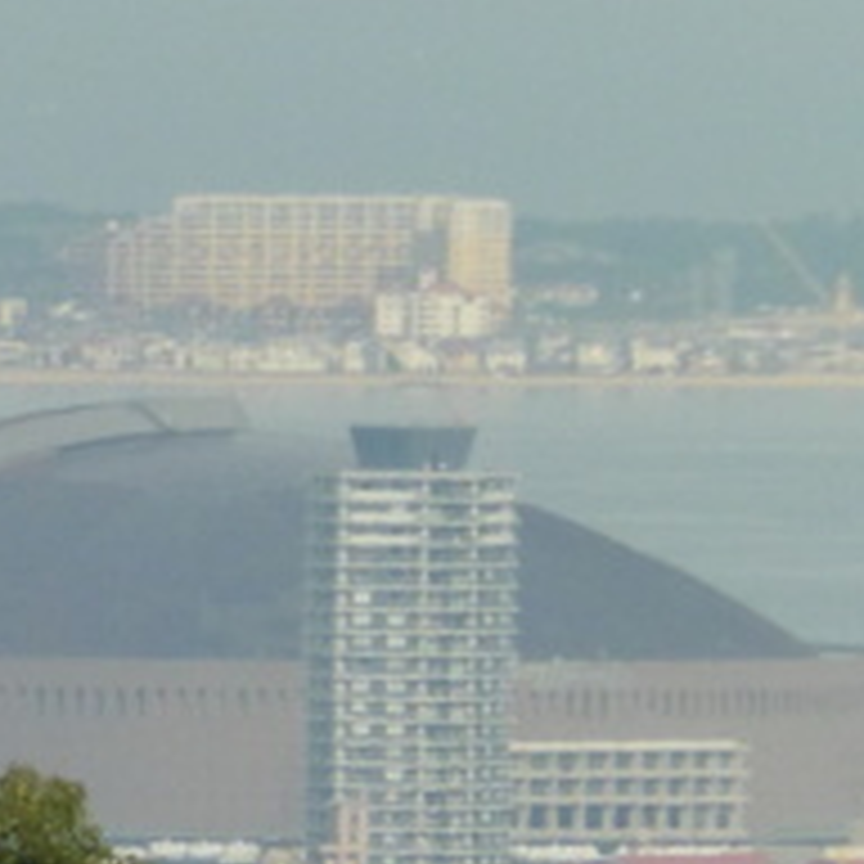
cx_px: -765
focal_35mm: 1585
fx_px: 44758
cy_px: 716
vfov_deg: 1.1
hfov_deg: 1.1
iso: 200
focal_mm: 60
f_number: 6.3
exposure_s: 1/1000
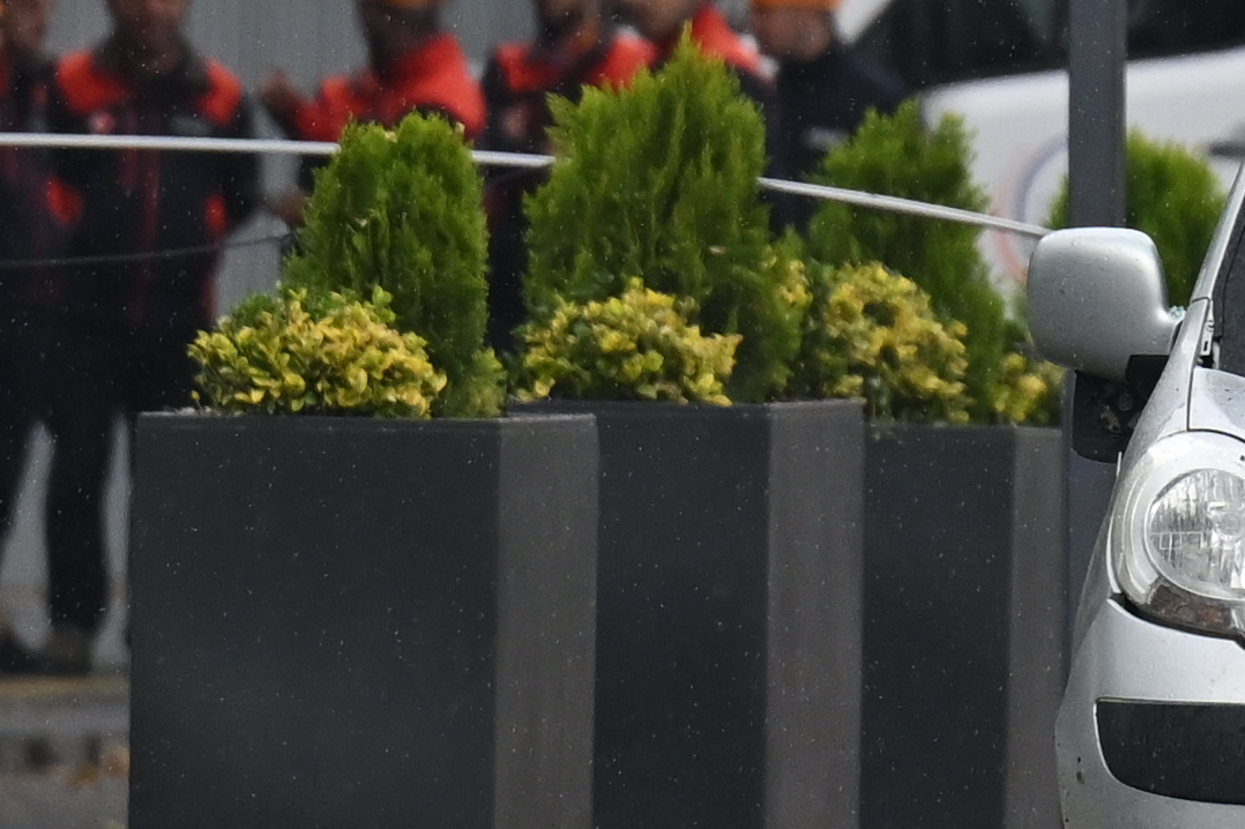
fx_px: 51856
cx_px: 2395
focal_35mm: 1500
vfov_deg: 0.9
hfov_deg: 1.4
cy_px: 174
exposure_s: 1/2500
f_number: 2.8
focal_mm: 200
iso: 640
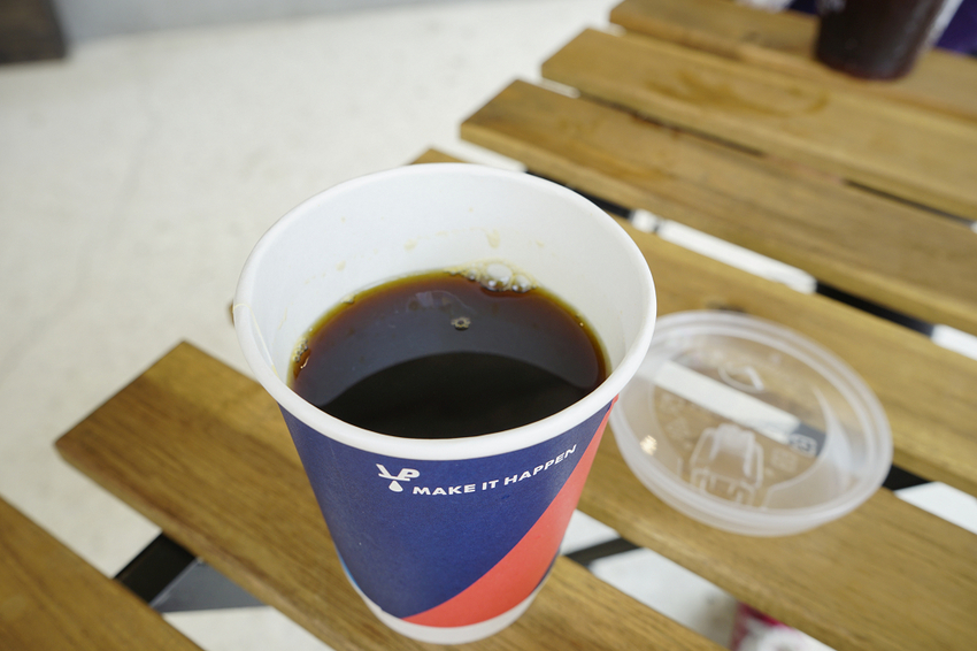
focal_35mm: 30
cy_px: 326
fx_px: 814
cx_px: 488
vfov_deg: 43.6
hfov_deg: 61.9
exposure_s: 1/30
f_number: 8
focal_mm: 30
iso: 160
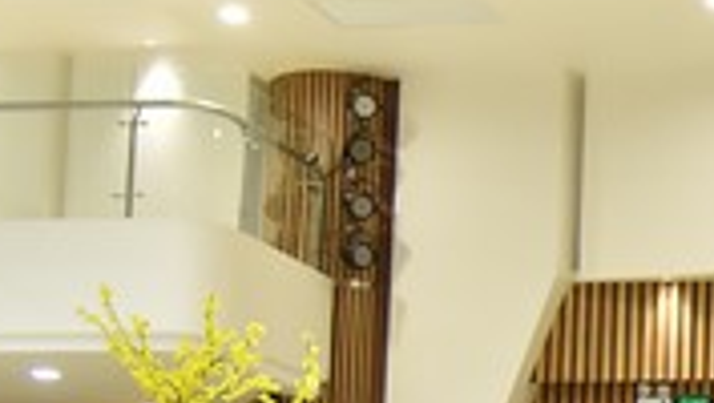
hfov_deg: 16.0
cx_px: 1057
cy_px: 445
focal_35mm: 123
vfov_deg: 9.8
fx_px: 2331
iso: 1000
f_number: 4.5
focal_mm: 32
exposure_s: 1/100
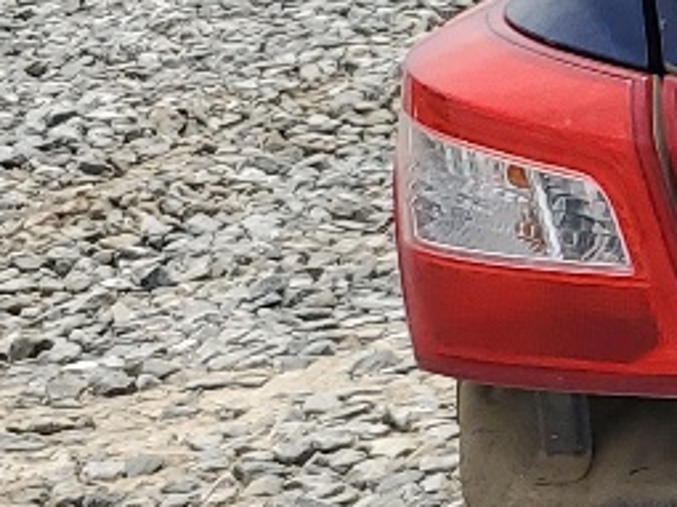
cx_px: 1888
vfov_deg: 9.1
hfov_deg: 9.8
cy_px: 374
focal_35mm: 163
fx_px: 3186
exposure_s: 1/3333
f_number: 1.5
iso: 50
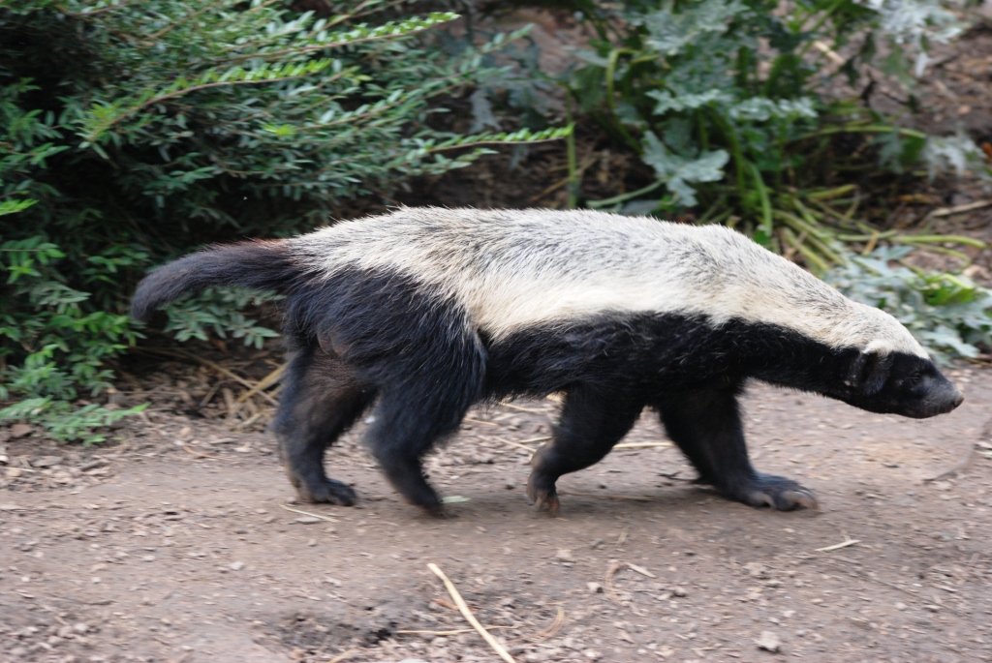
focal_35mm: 165
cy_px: 332
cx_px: 496
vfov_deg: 8.3
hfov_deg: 12.4
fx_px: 4551
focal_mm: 110
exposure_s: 1/125
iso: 360
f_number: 4.2
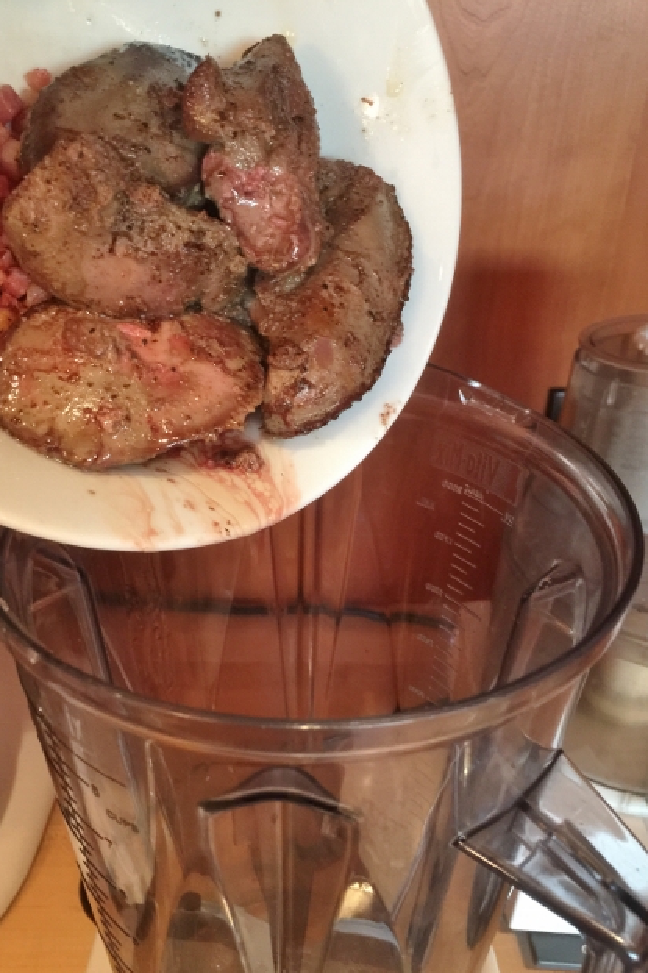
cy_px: 495
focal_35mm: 31
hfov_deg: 42.2
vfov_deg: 60.3
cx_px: 289
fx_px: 837
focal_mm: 4.15
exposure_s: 1/8
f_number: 2.2
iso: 100
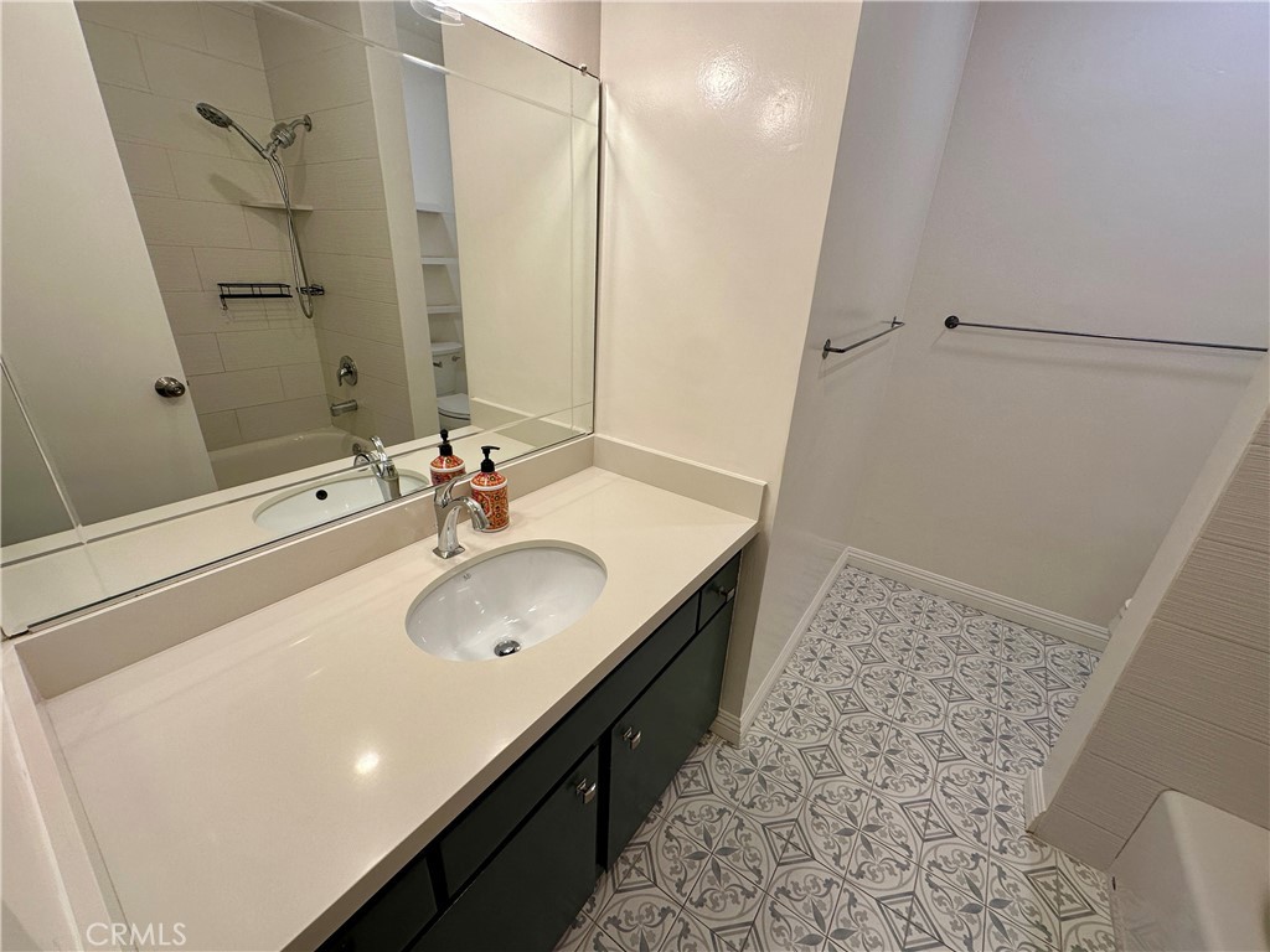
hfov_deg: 102.1
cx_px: 635
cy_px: 476
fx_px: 514
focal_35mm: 14
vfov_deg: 85.7
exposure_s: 1/120
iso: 80
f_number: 2.2
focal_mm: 2.22
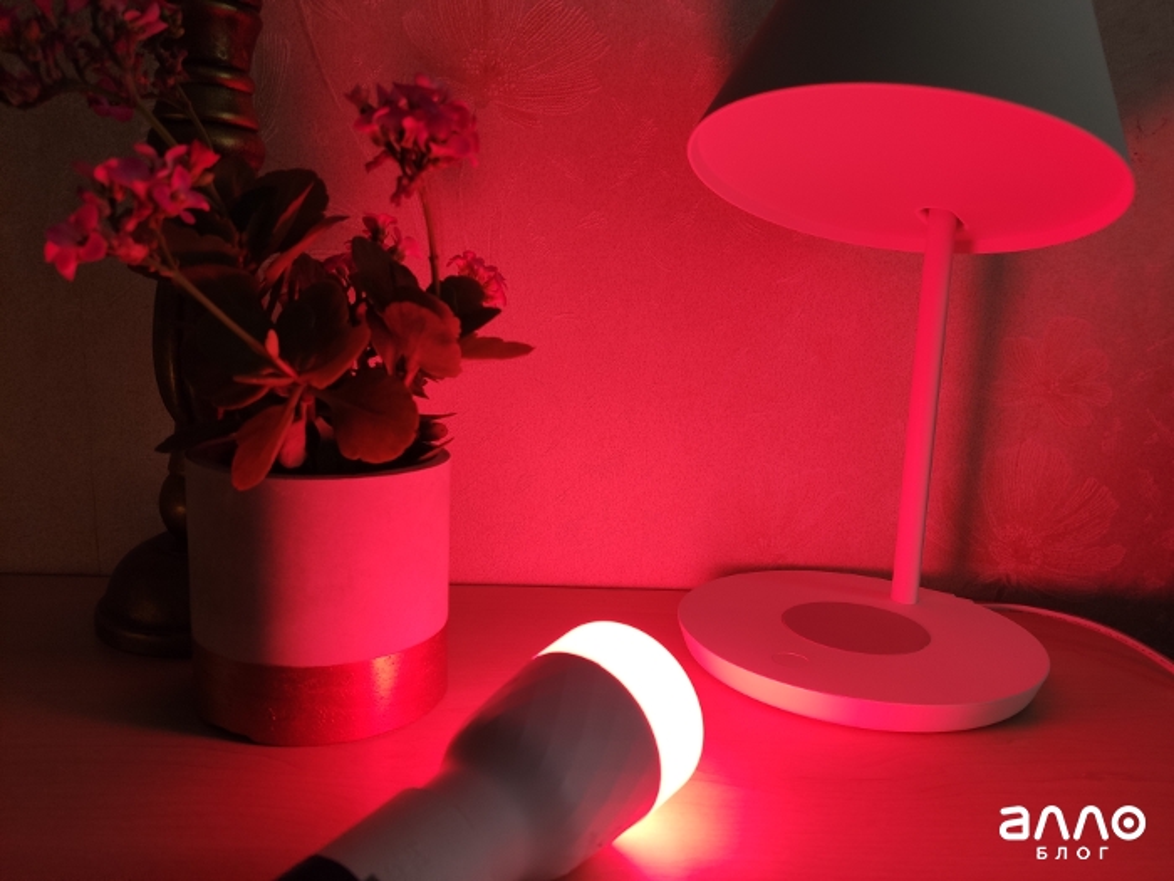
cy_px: 440
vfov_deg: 53.1
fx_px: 882
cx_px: 587
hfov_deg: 67.3
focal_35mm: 26
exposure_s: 1/100
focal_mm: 4.75
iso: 122
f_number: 1.75
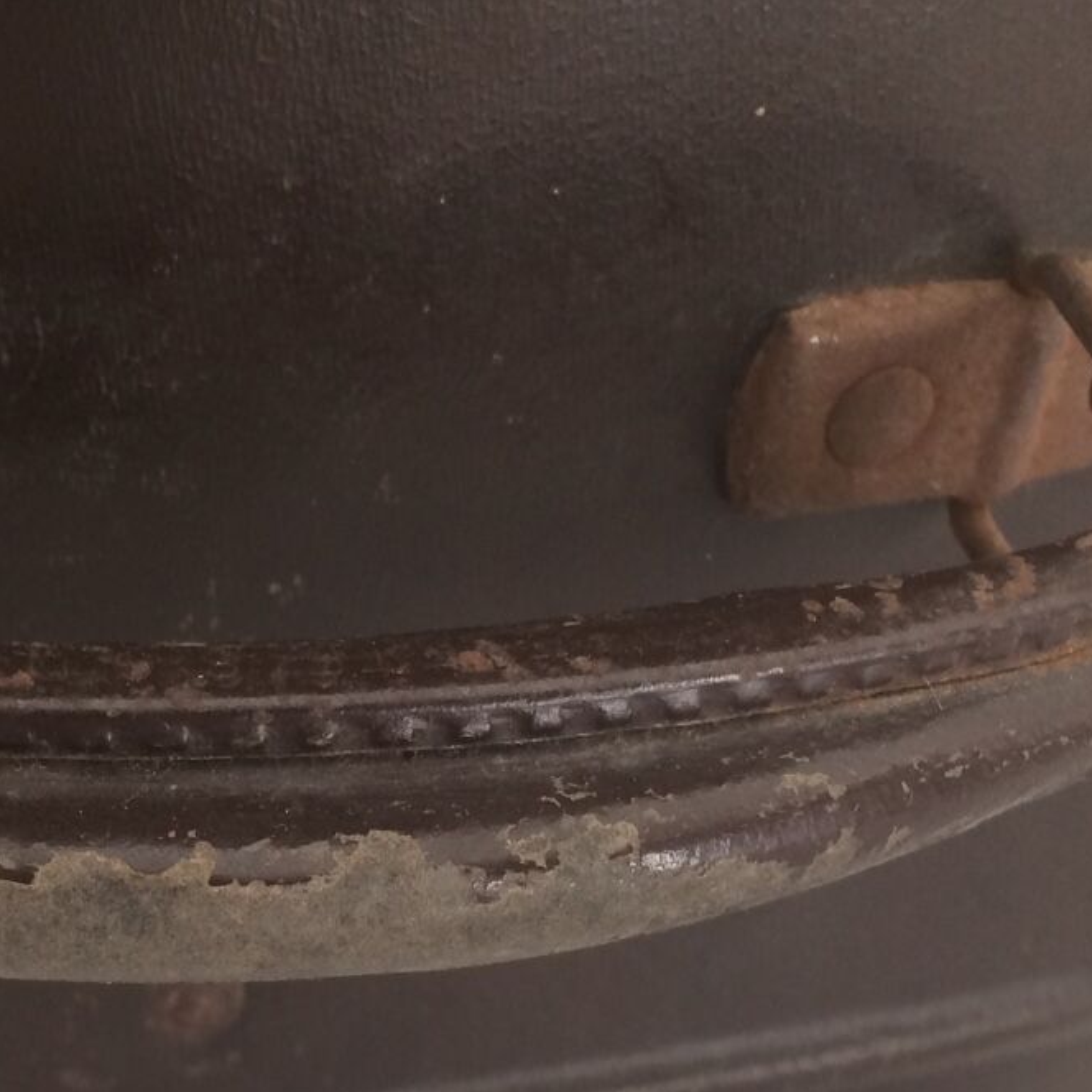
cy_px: 844
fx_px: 2248
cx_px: 125
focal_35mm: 63
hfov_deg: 26.5
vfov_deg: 26.9
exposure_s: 1/33
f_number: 2.2
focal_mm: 4.15
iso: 40
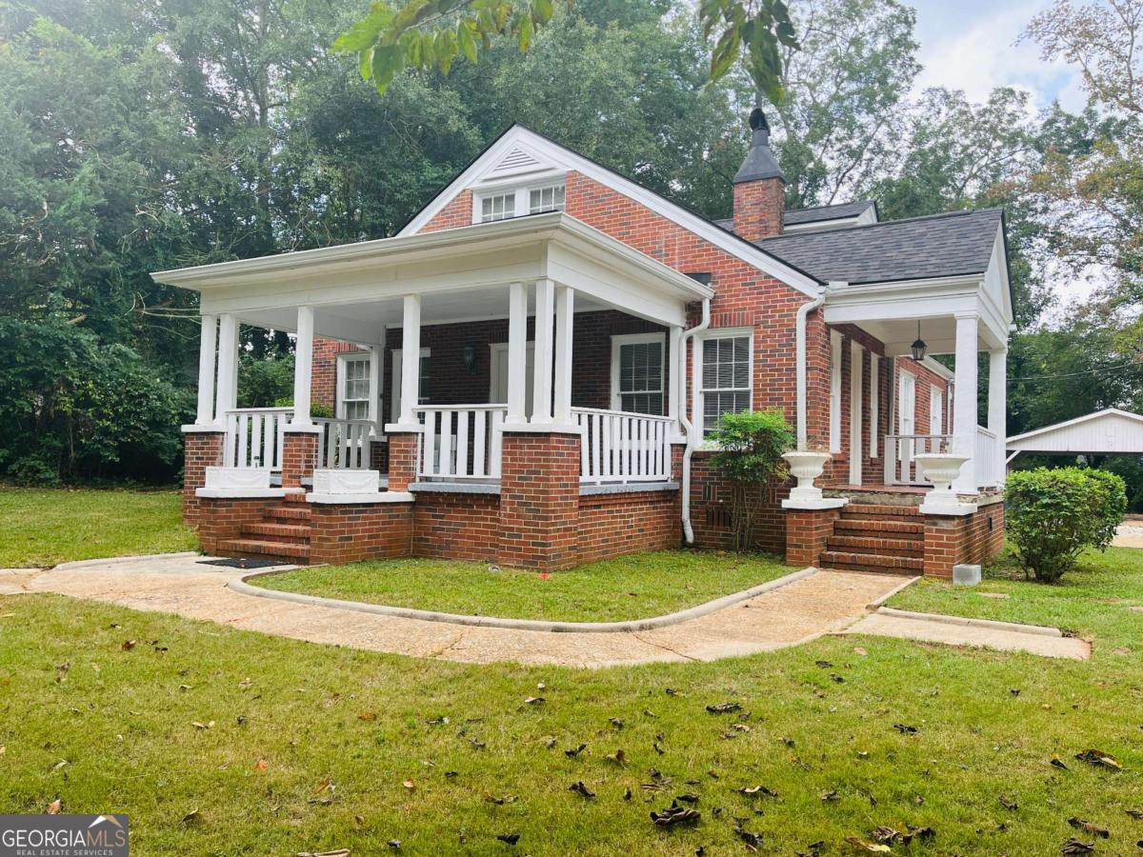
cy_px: 428
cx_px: 572
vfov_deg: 53.1
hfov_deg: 67.3
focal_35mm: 26
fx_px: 859
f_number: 1.6
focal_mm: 5.1
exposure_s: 1/394
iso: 50
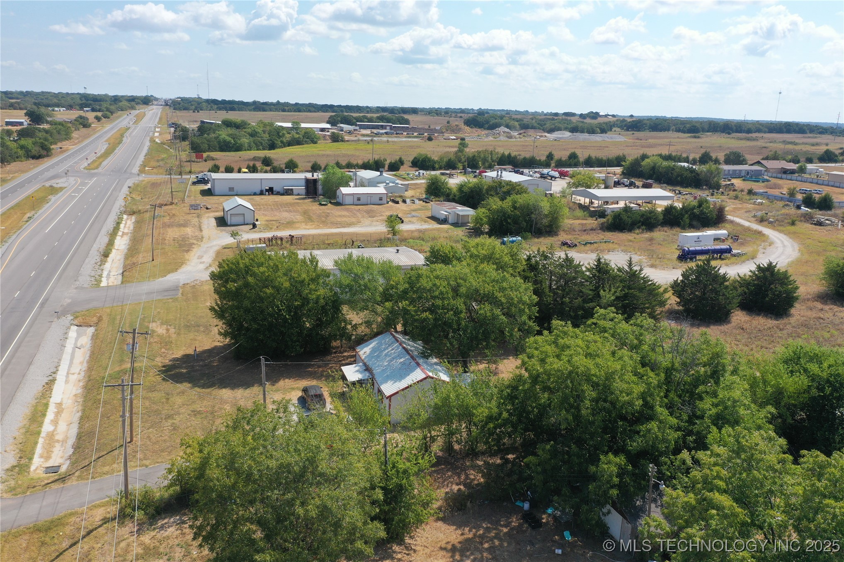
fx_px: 656
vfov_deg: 46.4
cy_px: 281
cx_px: 422
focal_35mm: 28
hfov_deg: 65.5
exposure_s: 1/800
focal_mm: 10.26
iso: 100
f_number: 4.5
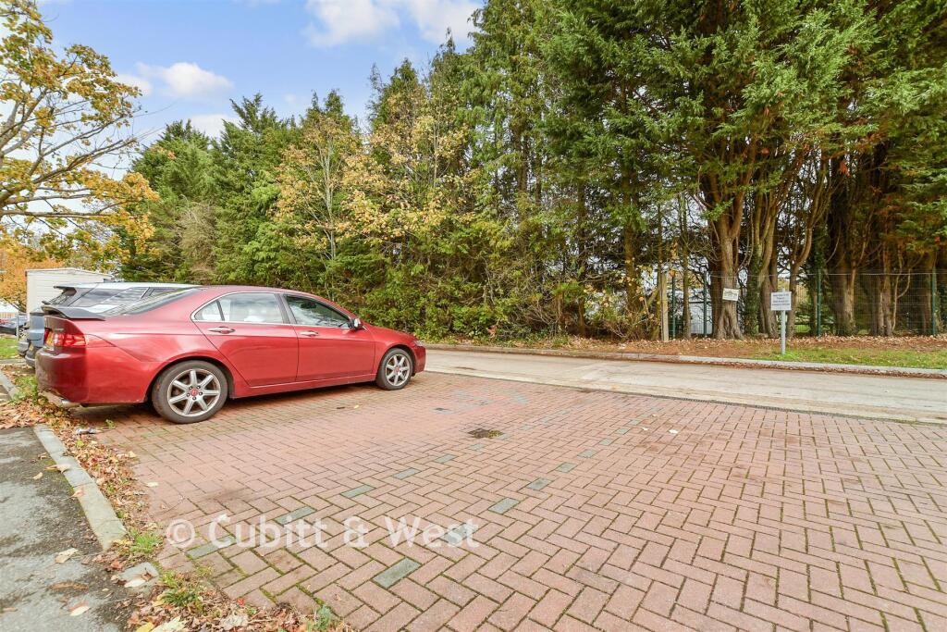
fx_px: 395
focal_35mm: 15
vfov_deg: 77.3
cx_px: 474
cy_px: 316
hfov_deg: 100.4
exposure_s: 1/100
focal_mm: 10
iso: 160
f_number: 8
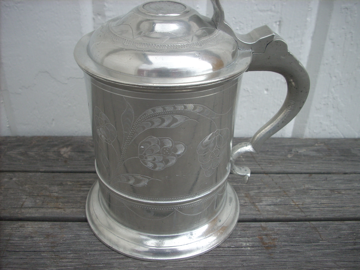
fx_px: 385
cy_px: 135
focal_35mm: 37
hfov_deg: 50.1
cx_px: 180
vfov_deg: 38.7
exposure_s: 1/210
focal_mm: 6.2
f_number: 2.8
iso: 64
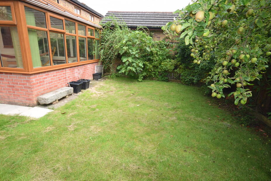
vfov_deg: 58.2
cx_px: 136
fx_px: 162
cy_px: 94
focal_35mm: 22
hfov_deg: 79.7
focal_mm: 13
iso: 100
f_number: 6.3
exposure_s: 1/160
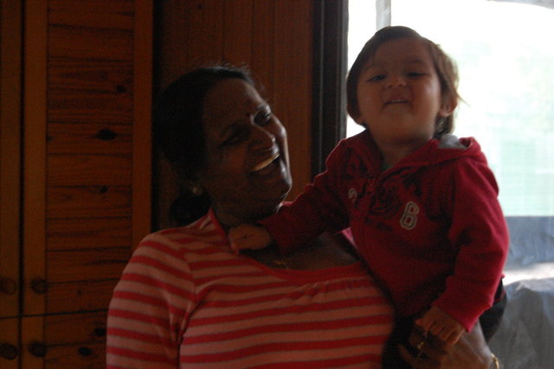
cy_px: 184
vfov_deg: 18.2
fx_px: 1154
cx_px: 277
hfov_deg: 27.0
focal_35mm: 75
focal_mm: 50
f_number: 5.6
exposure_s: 1/60
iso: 1600
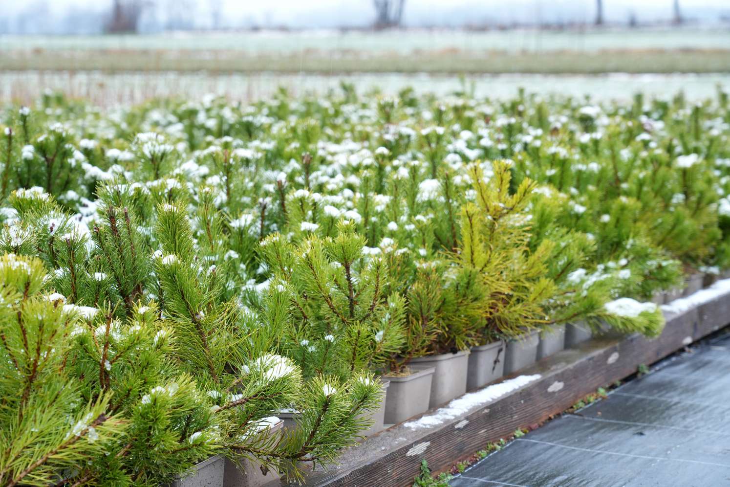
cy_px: 244
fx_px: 1703
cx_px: 365
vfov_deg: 16.3
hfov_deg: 24.2
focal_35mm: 84
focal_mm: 84
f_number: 7.1
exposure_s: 1/80
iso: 400
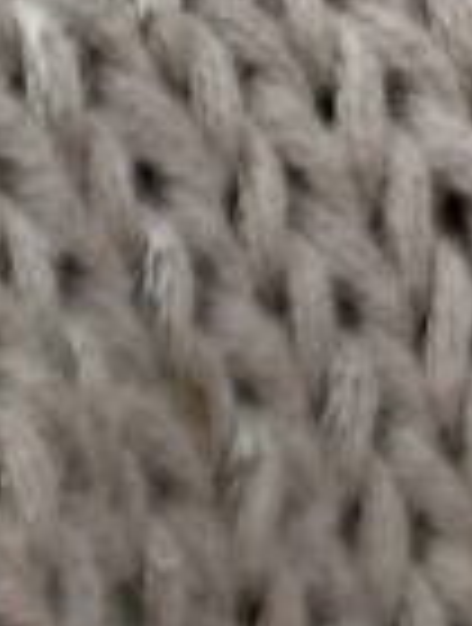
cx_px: -787
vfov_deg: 11.3
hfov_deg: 9.6
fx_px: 2389
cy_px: 1675
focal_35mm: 132
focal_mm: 5.54
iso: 50
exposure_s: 1/100
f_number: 1.8
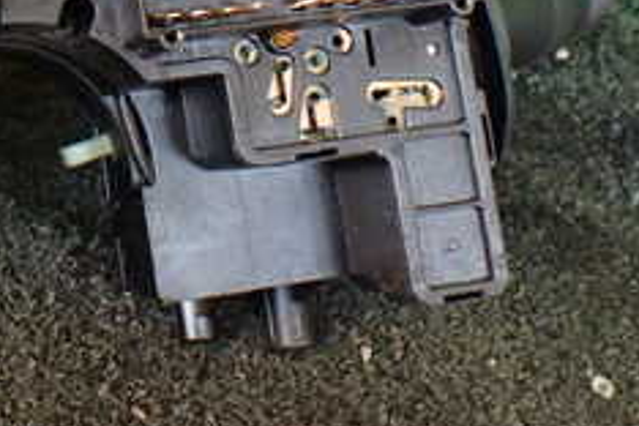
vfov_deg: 16.5
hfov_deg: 23.6
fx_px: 1420
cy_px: -55
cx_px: -87
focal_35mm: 80
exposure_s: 1/125
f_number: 2.3
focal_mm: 5.4
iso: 800
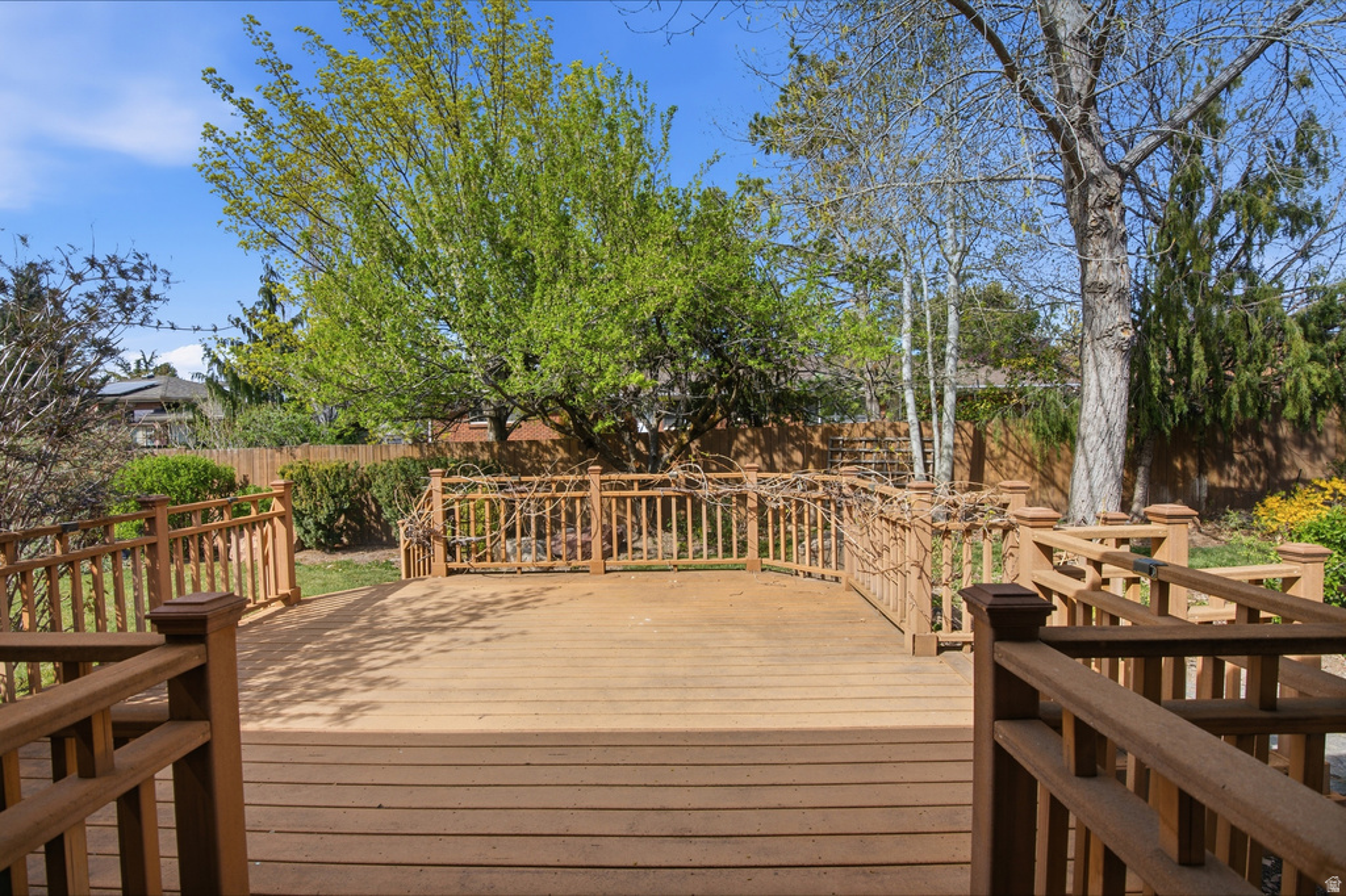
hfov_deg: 96.8
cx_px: 673
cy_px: 448
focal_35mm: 16
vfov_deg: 73.7
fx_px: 598
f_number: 9
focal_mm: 16
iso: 250
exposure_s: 1/2000
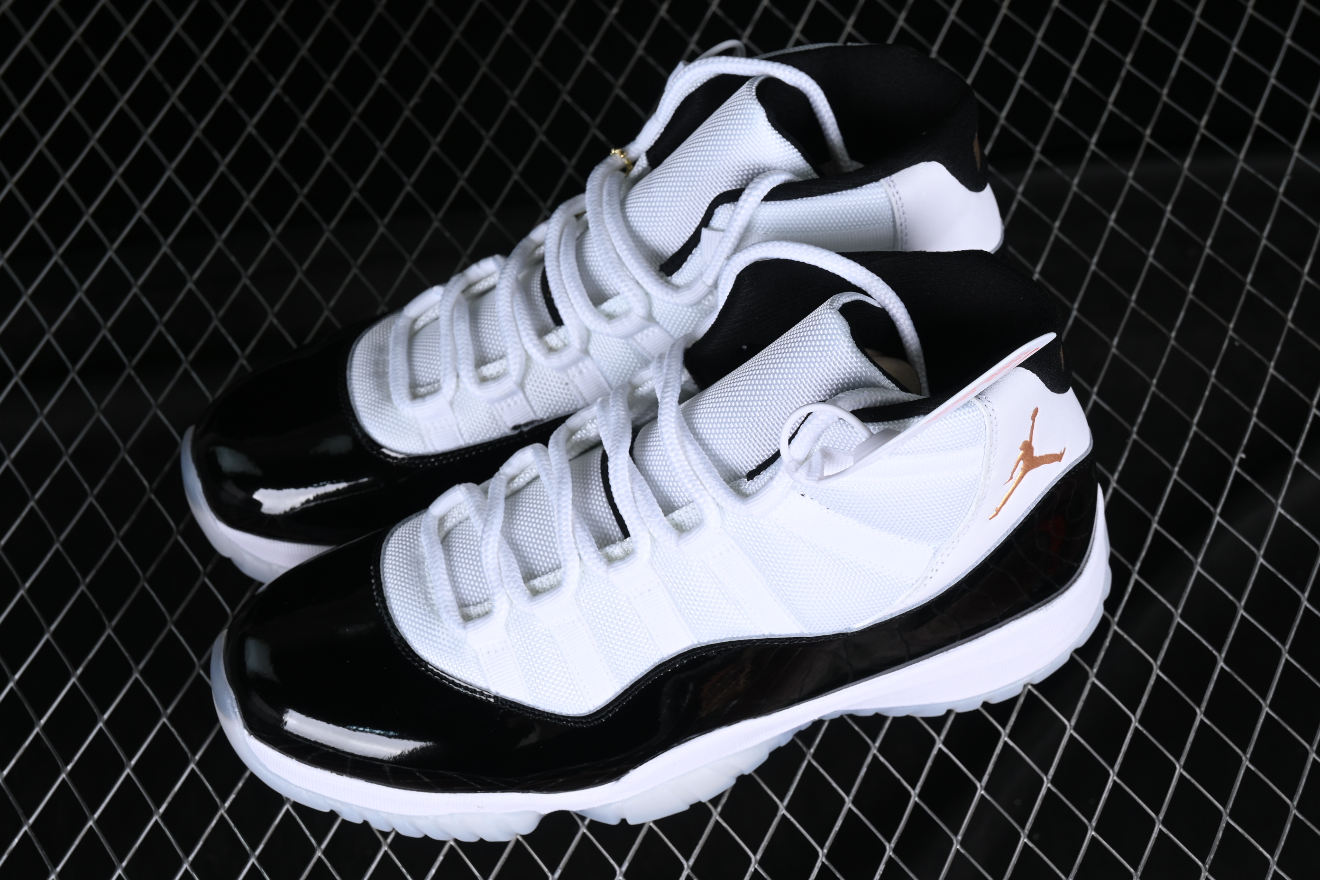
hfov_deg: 28.1
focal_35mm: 72
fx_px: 2640
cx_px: 660
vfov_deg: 18.9
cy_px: 440
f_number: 8
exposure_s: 1/80
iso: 160
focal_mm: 48
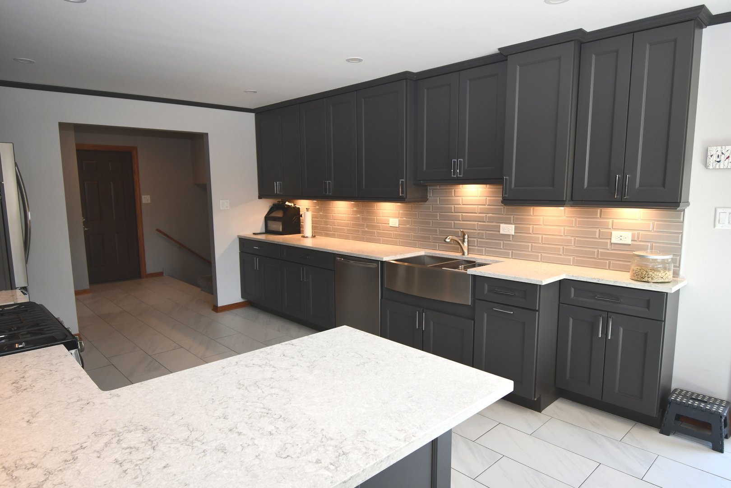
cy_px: 244
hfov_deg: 81.2
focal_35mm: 21
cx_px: 366
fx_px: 426
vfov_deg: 59.5
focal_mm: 14
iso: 500
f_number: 5
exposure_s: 1/60
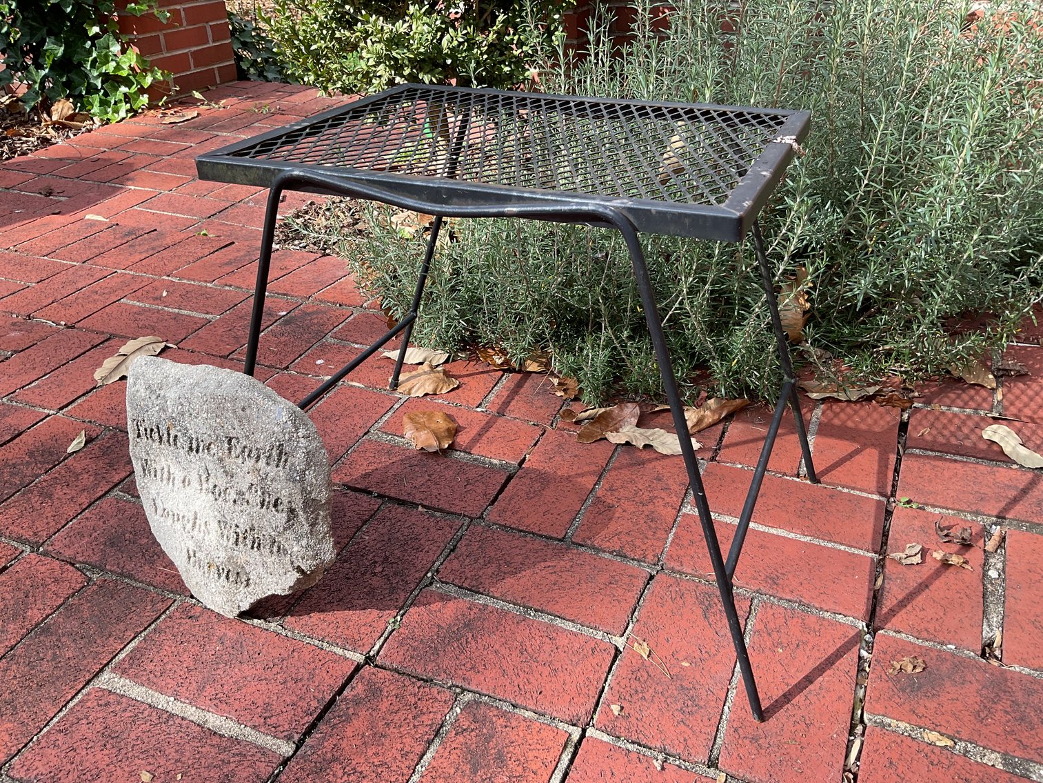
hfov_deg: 61.7
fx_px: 874
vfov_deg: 48.2
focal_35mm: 29
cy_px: 392
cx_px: 522
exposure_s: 1/360
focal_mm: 3
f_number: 1.8
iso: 16
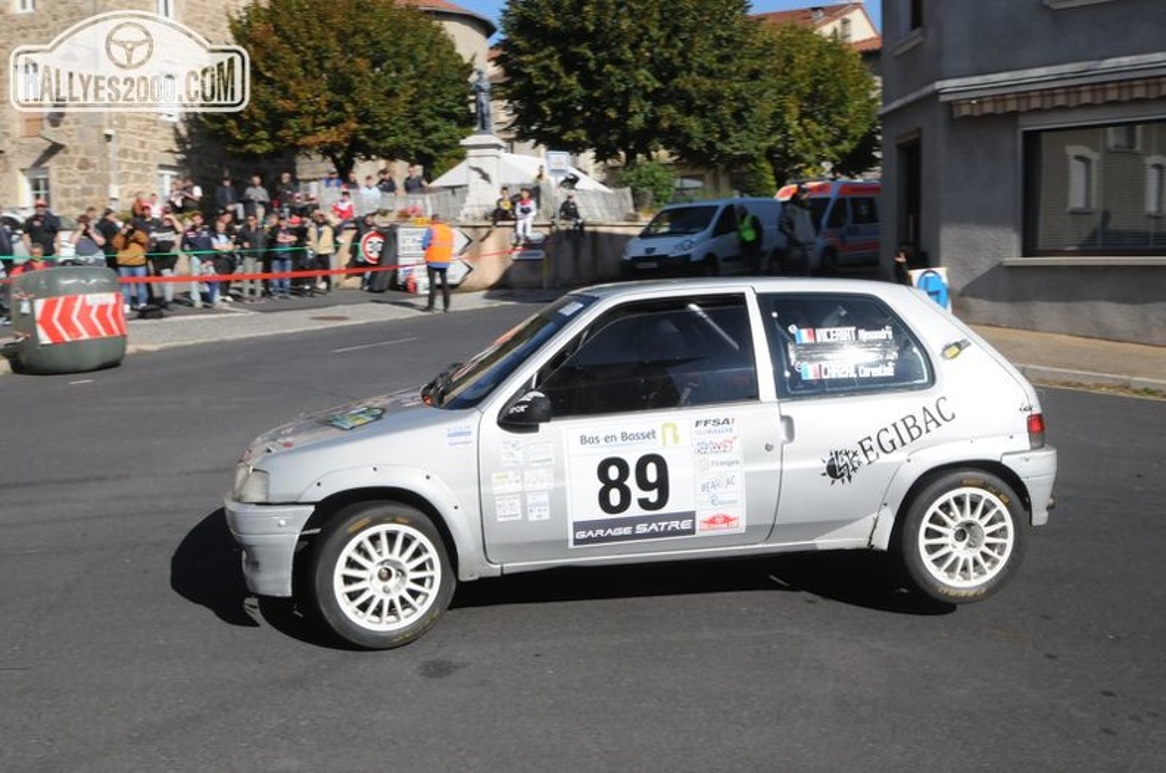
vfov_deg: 39.8
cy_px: 386
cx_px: 583
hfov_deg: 57.3
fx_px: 1067
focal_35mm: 33
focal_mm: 22
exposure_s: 1/500
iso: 1000
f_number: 16
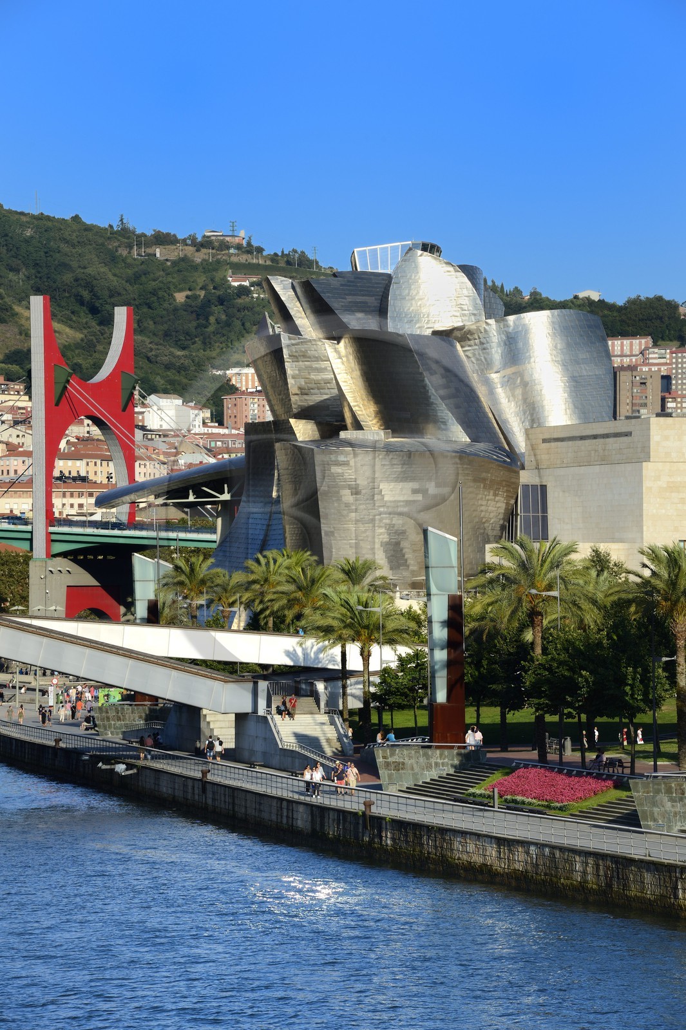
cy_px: 515
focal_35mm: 160
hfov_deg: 8.6
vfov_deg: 12.8
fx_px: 4578
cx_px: 343
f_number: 13
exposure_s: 1/250
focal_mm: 160
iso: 200
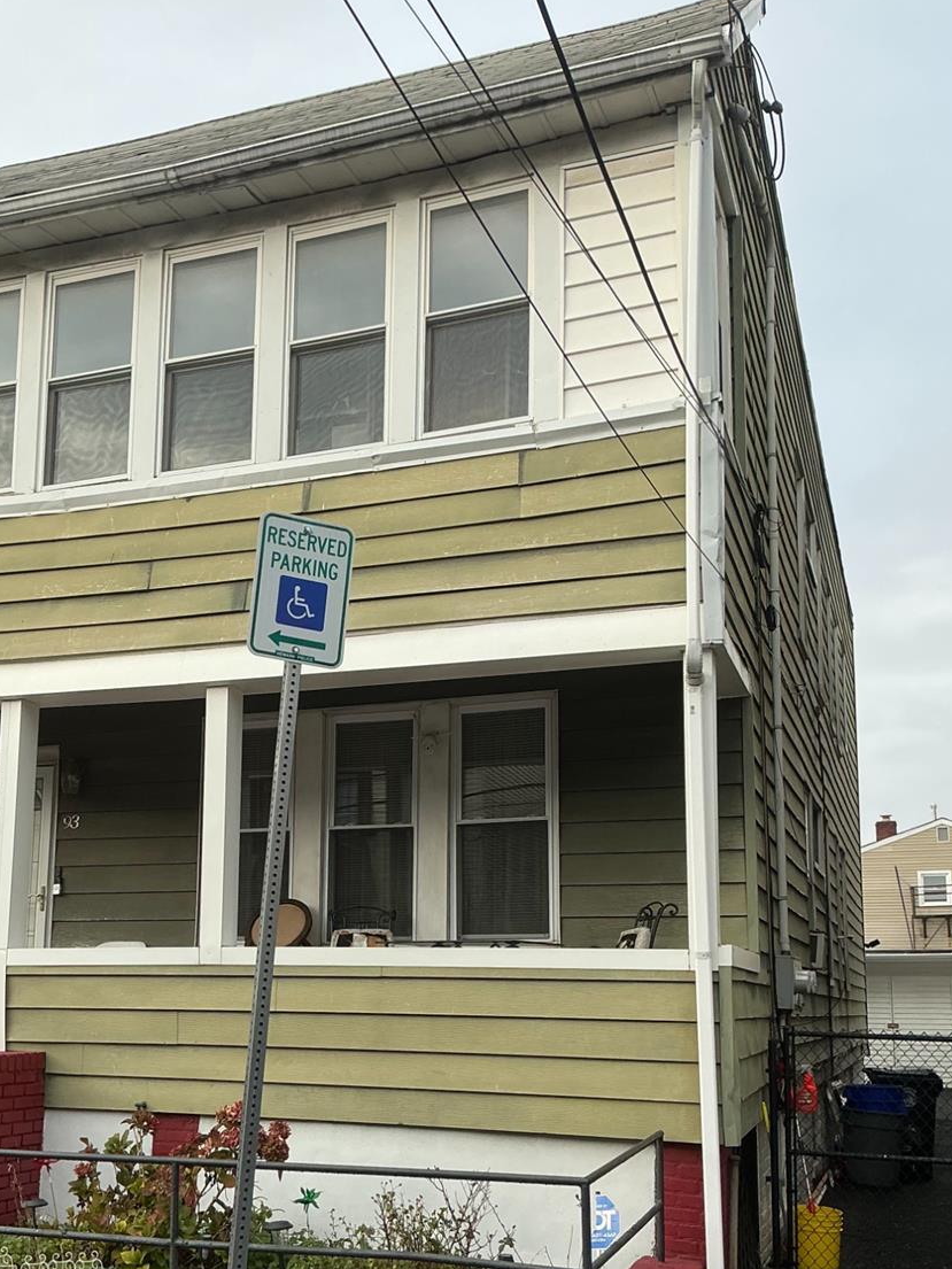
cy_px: 799
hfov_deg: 37.4
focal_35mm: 38
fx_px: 1393
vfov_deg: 48.5
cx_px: 328
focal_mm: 3
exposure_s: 1/1195
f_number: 1.8
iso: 25
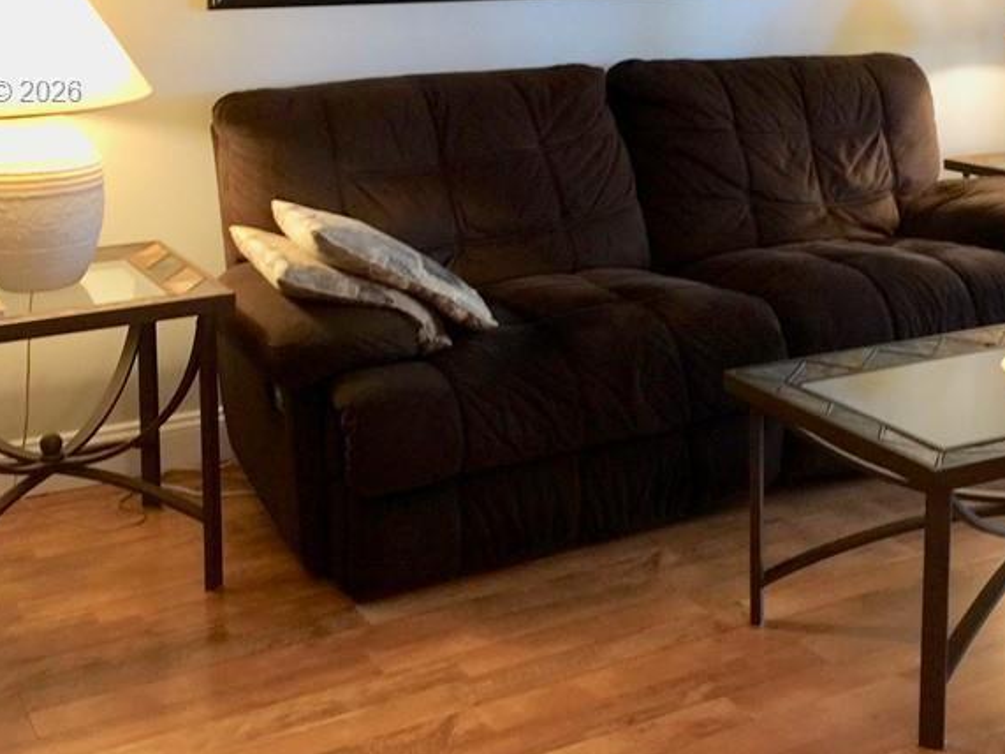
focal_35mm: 52
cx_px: 609
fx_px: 1509
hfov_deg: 36.7
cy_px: 92
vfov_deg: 27.1
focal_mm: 4.15
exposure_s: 1/15
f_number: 2.2
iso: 80
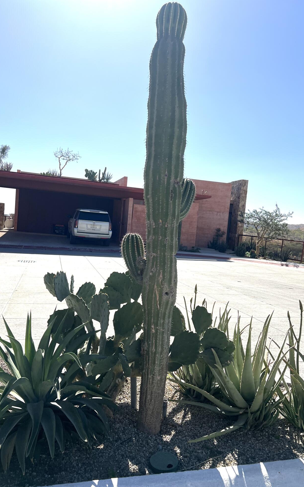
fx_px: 371
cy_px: 247
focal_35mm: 28
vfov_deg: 66.5
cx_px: 143
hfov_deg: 44.5
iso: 50
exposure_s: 1/6579
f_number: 1.5
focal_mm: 5.7
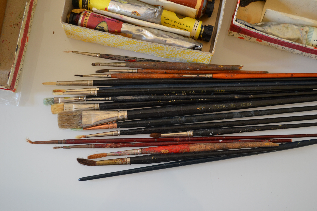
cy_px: 106
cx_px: 158
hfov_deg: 38.9
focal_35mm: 51
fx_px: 449
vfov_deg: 26.5
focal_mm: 34
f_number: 5
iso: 400
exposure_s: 1/30
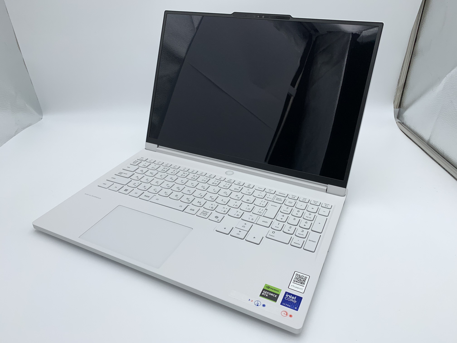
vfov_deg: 53.1
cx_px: 228
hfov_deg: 67.3
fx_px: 343
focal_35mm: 26
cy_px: 172
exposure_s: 1/754
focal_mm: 4.25
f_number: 1.8
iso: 25
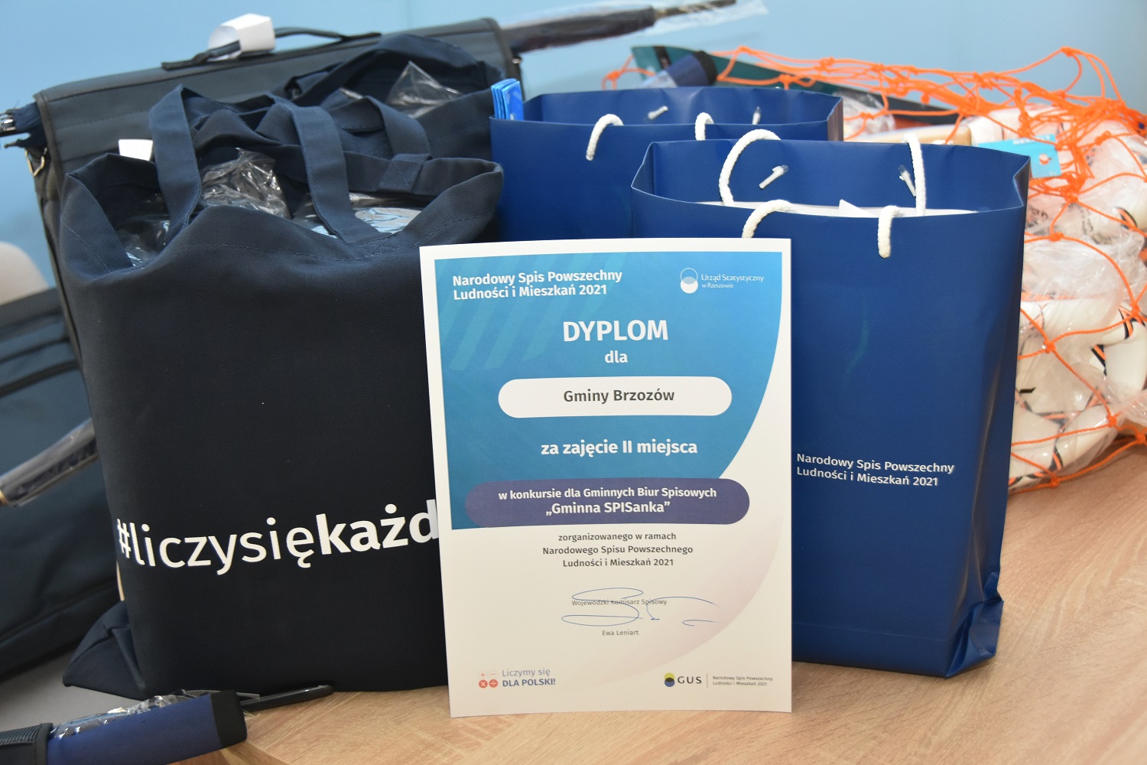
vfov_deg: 26.5
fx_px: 1625
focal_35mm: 51
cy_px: 382
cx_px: 574
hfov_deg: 38.9
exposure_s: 1/60
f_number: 4.2
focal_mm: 34
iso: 1400
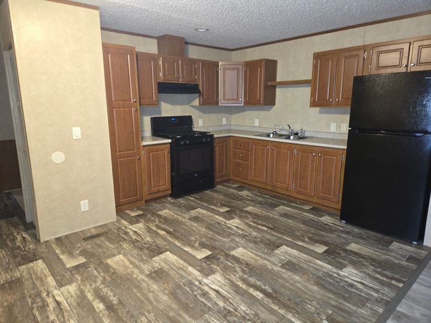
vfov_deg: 58.9
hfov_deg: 73.9
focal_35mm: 23
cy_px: 162
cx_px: 216
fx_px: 286
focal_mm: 5.4
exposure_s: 1/12
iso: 250
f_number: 1.8
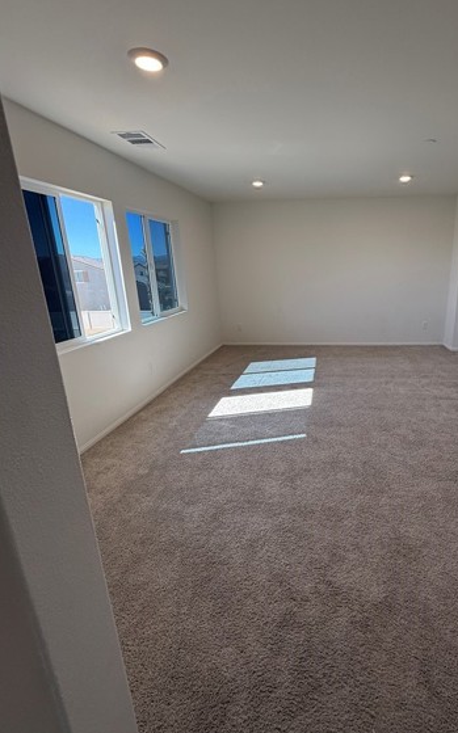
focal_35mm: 17
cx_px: 304
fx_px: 340
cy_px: 354
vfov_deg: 94.3
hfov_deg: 66.2
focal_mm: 2.22
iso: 80
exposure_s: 1/120
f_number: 2.2
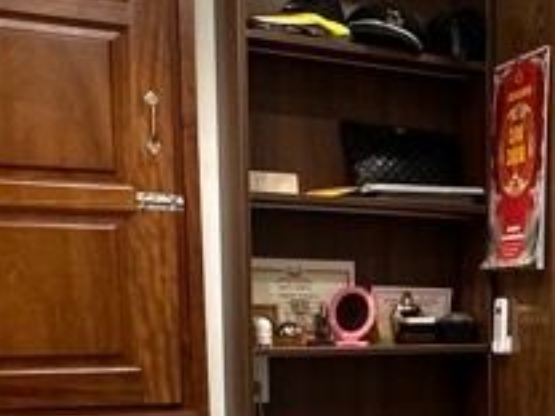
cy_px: 403
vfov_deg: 20.7
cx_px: 696
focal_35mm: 69
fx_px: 1106
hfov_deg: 24.9
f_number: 2.2
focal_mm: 2.22
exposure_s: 1/50
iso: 200
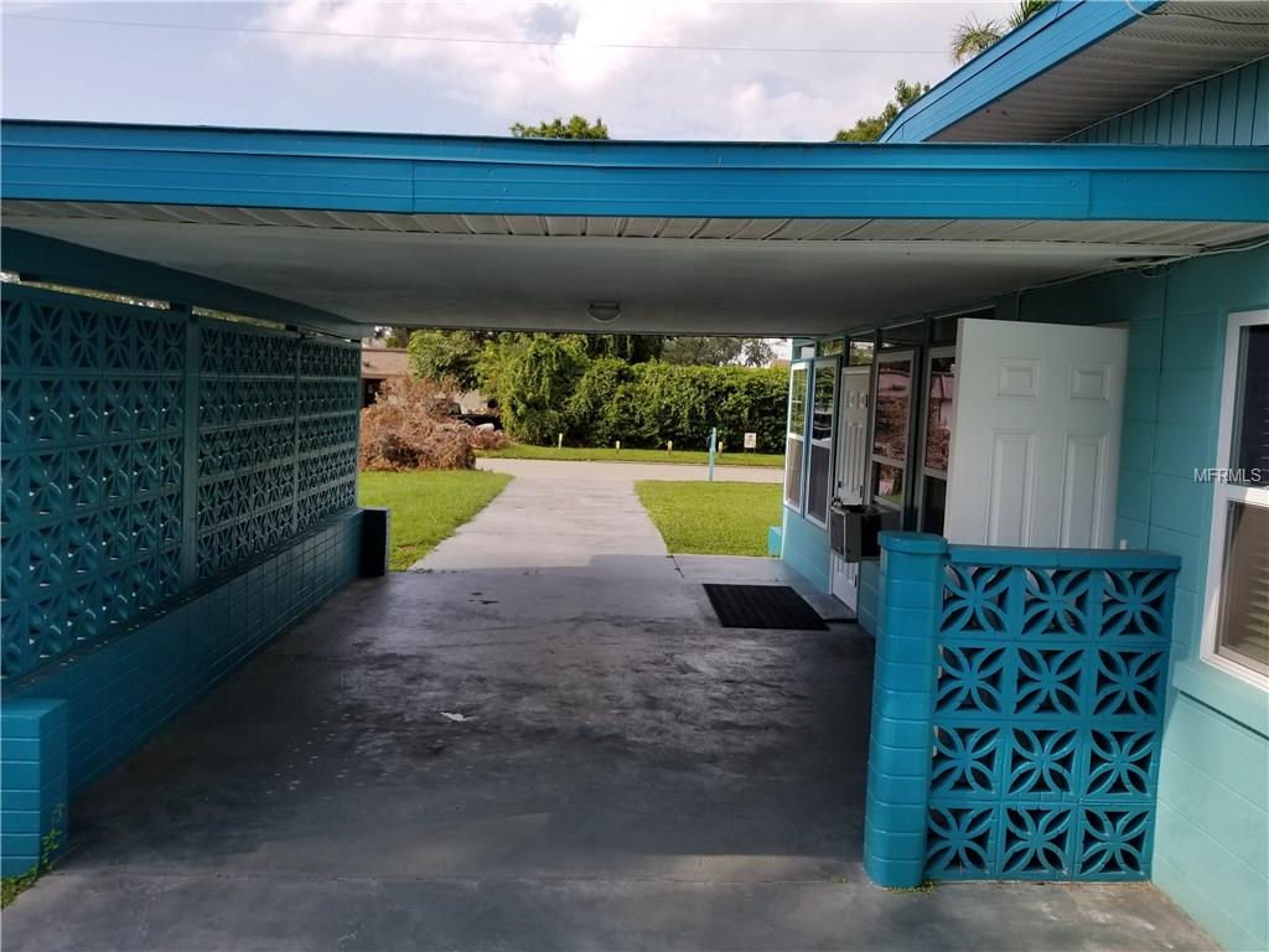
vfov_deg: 53.1
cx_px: 634
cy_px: 476
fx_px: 953
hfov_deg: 67.3
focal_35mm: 26
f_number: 1.7
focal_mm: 4.25
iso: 50
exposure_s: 1/1984
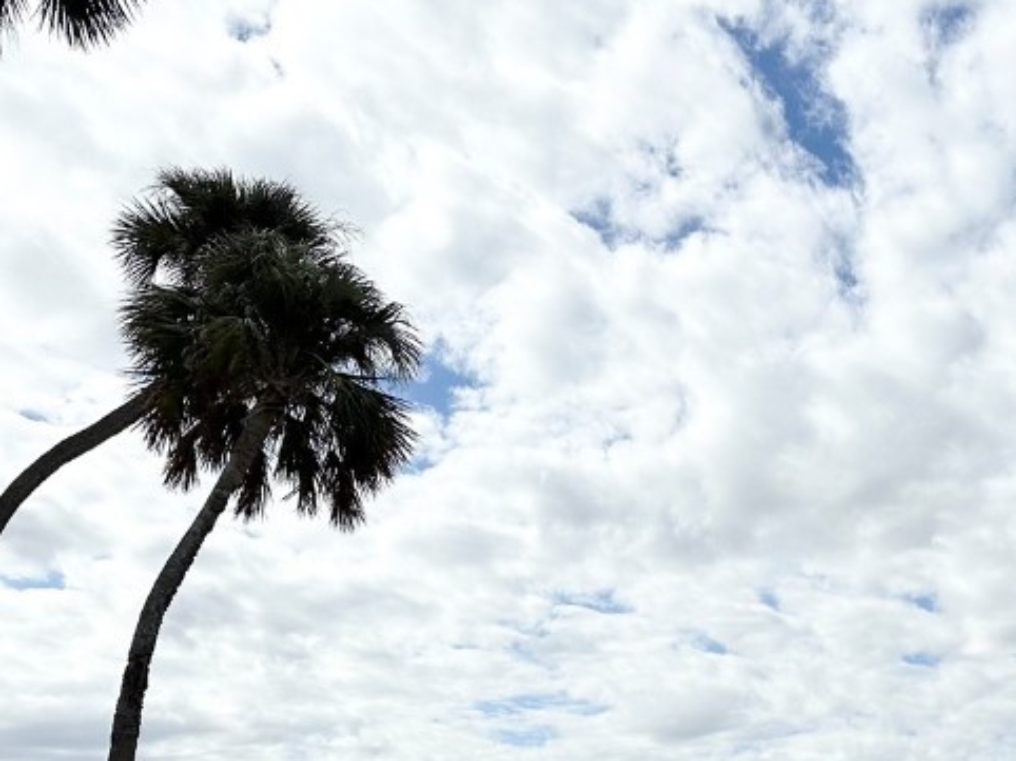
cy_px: 786
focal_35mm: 51
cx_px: 1008
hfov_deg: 34.3
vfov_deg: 26.8
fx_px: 1496
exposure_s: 1/13699
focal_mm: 6.86
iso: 80
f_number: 1.78
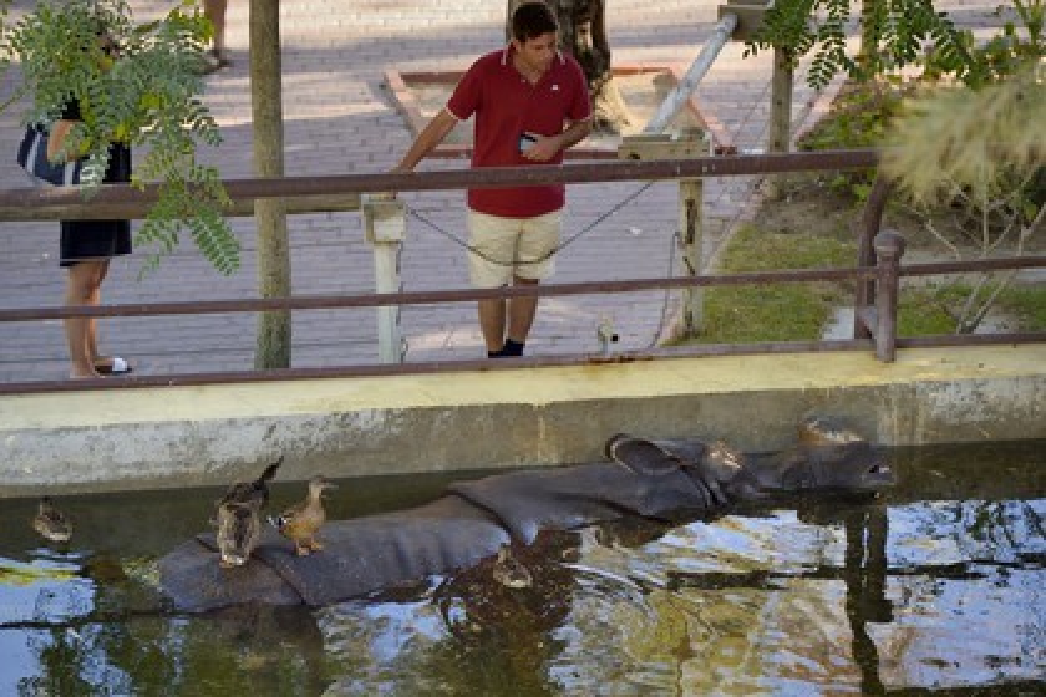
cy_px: 348
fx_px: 4503
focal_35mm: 155
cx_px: 523
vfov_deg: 8.9
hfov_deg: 13.2
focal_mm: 155
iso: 200
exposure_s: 1/320
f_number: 2.8
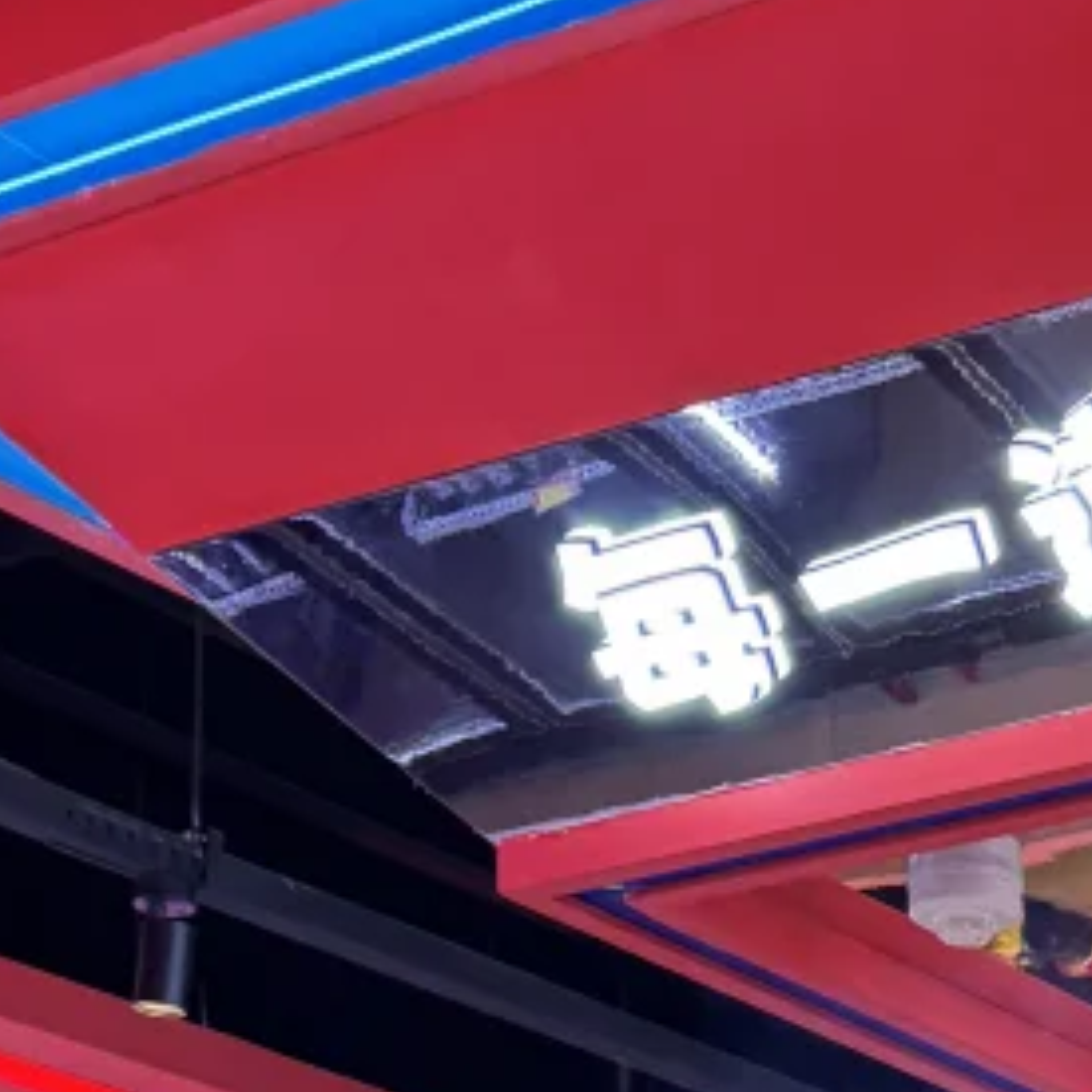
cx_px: 1457
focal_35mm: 111
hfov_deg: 14.9
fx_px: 3962
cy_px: 1398
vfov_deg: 15.0
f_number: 1.78
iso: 160
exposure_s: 1/100
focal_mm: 6.76
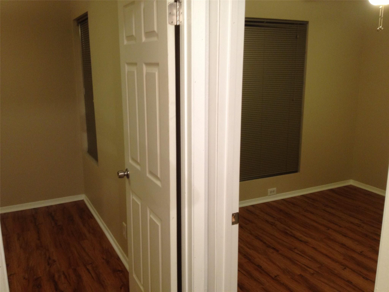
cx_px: 194
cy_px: 146
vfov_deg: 40.7
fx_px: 393
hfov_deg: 52.6
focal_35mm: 35
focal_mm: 4.28
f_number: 2.4
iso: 125
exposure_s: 1/20
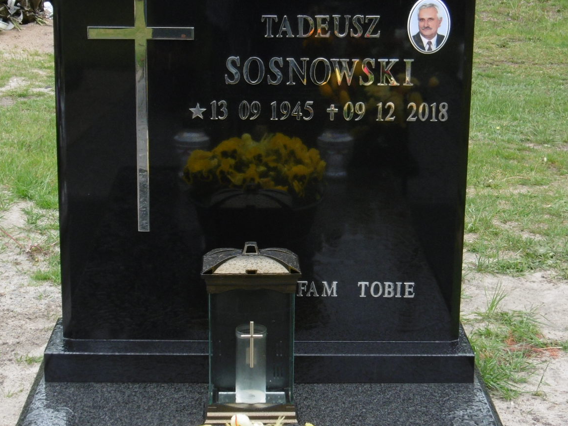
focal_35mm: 91
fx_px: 1493
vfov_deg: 16.2
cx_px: 315
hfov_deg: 21.5
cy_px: 212
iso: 100
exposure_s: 1/200
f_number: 4
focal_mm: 9.2
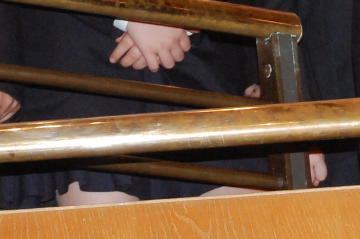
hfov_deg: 6.5
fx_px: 3186
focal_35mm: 319
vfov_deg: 4.3
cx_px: 94
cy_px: -138
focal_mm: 55
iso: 1250
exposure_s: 1/60
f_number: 5.6
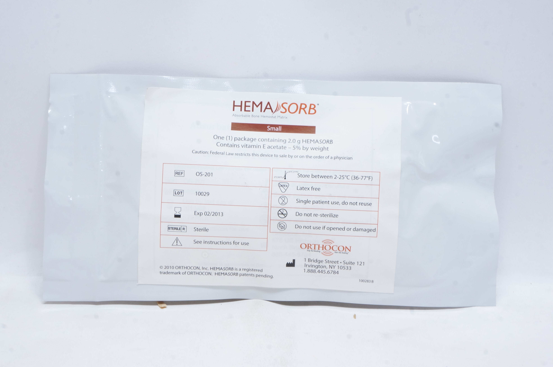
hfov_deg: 38.9
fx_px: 783
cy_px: 184
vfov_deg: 26.4
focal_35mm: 51
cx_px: 276
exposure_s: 1/6
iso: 800
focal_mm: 34
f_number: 18
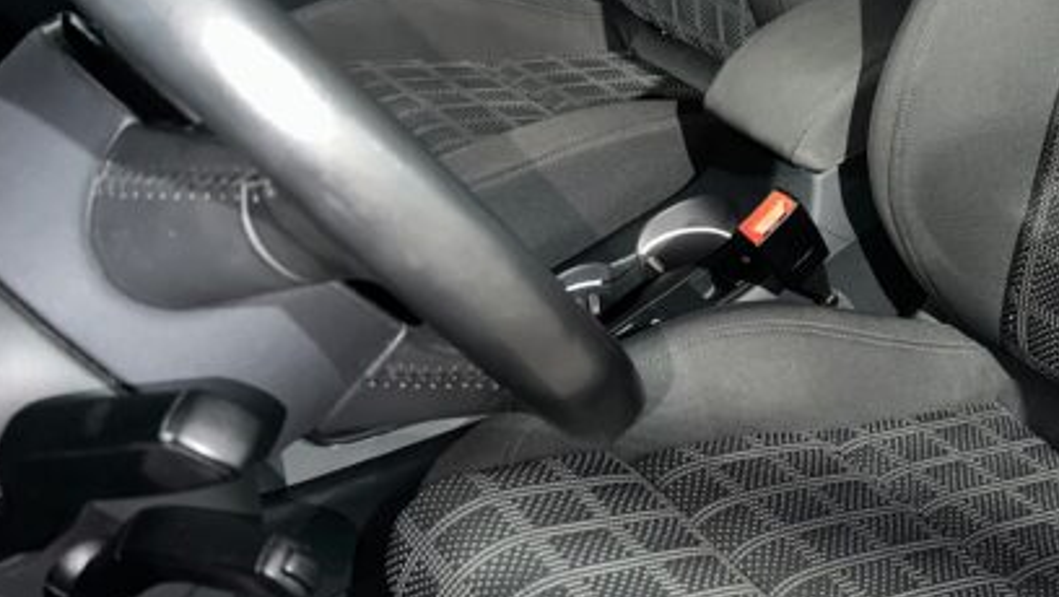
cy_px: 219
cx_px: 932
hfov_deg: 38.1
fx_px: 1433
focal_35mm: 51
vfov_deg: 23.5
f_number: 1.78
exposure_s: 1/5
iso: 160
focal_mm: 6.86
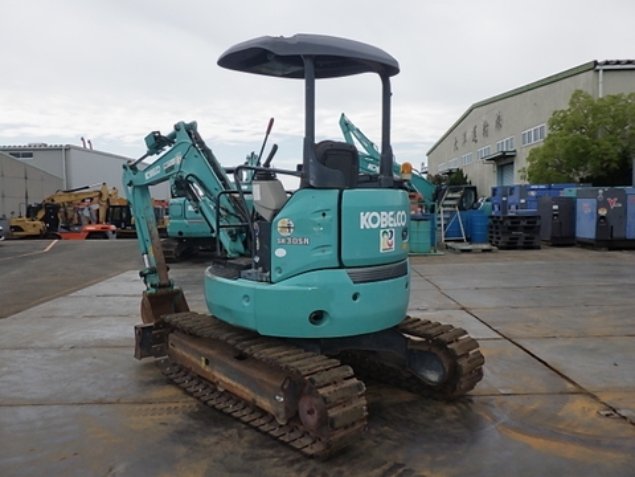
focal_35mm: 28
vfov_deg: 49.7
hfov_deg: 63.4
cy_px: 238
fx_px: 514
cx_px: 318
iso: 250
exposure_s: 1/1250
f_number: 4.2
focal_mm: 5
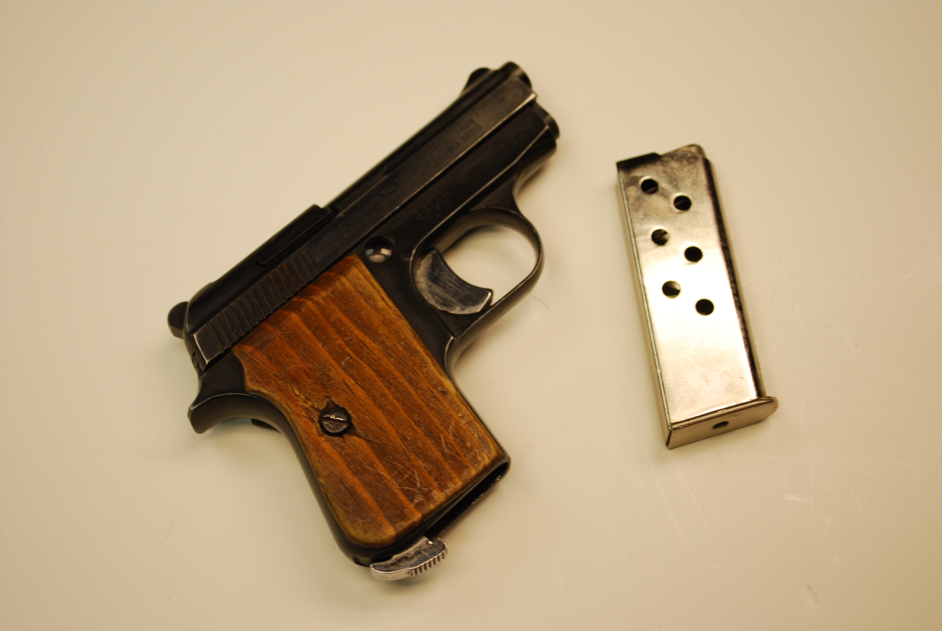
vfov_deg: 22.7
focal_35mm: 60
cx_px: 471
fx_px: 1572
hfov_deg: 33.4
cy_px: 316
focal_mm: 40
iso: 200
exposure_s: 1/30
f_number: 5.3
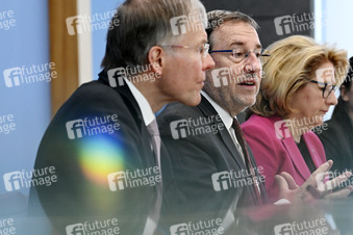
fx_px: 2216
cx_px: 211
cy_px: 153
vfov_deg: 6.1
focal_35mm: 226
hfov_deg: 9.1
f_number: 6.3
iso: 2500
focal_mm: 170
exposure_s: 1/400
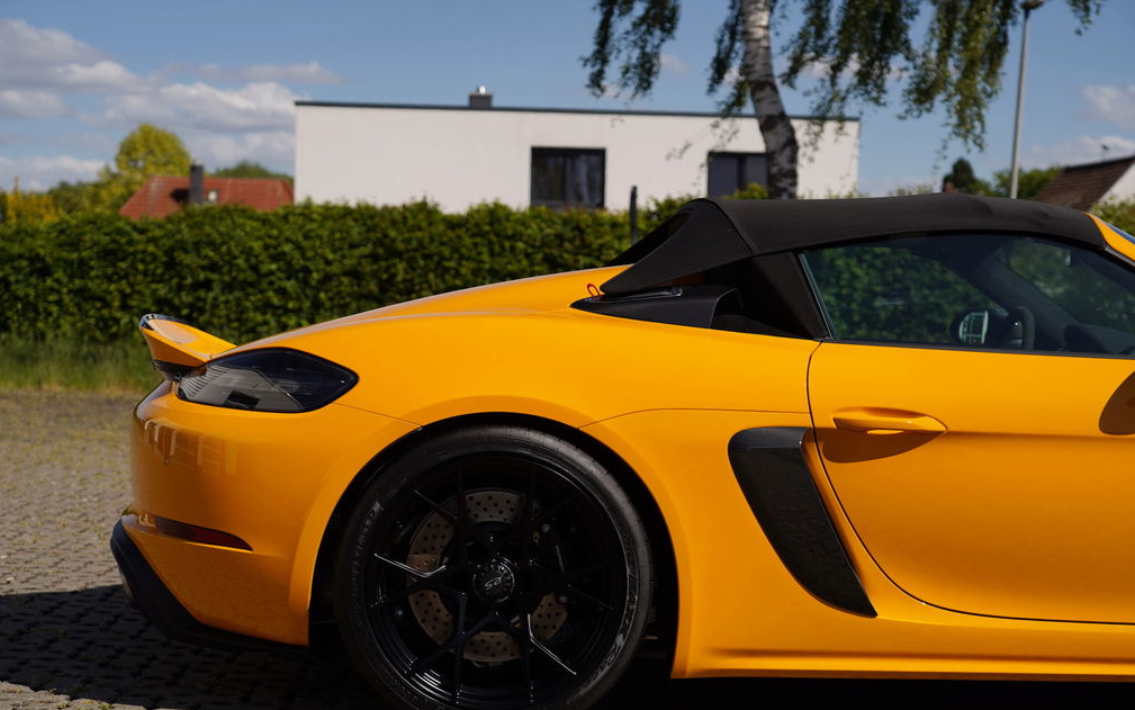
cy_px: 370
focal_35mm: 61
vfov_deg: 21.3
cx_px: 564
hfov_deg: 33.5
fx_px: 1887
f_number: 4.5
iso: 100
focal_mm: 59
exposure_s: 1/2000
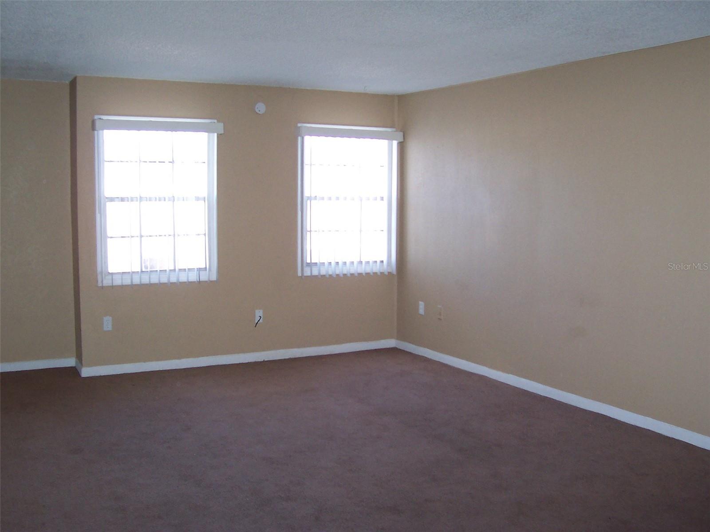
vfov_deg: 38.7
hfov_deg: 50.1
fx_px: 759
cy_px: 266
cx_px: 355
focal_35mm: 37
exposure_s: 1/60
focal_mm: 5.6
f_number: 2.8
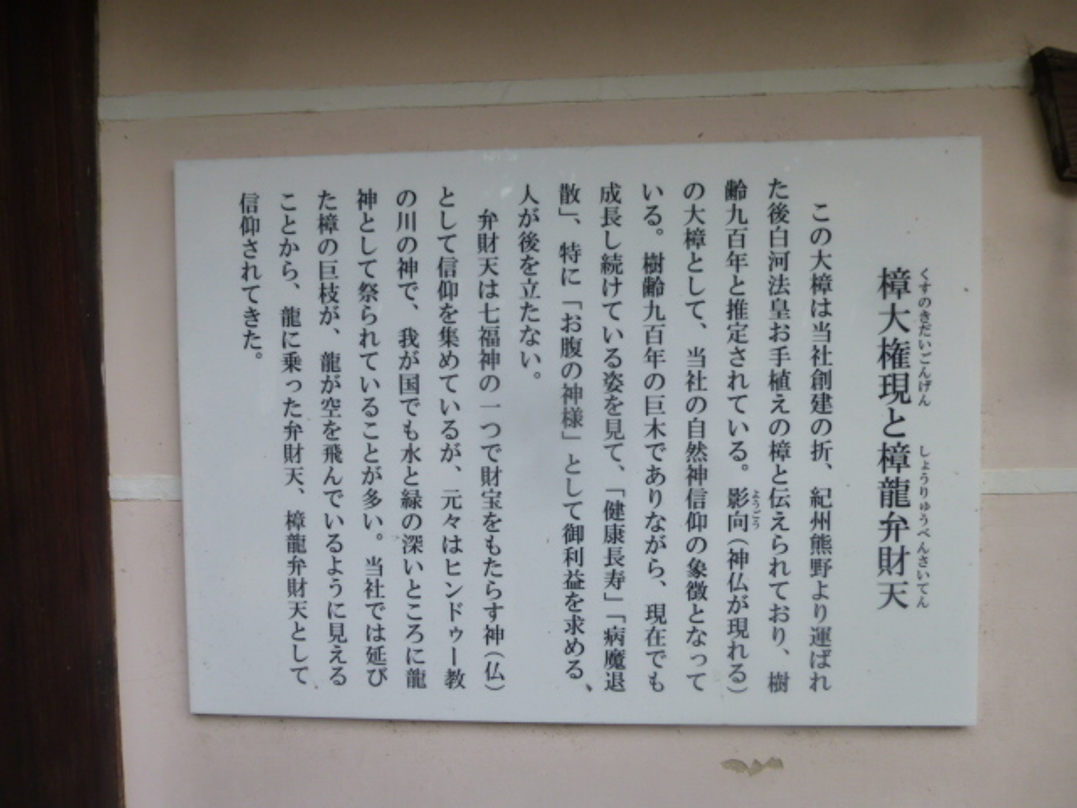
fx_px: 778
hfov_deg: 69.4
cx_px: 538
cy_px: 404
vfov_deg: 54.9
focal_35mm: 25
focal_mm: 4.5
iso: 160
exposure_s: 1/200
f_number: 3.1
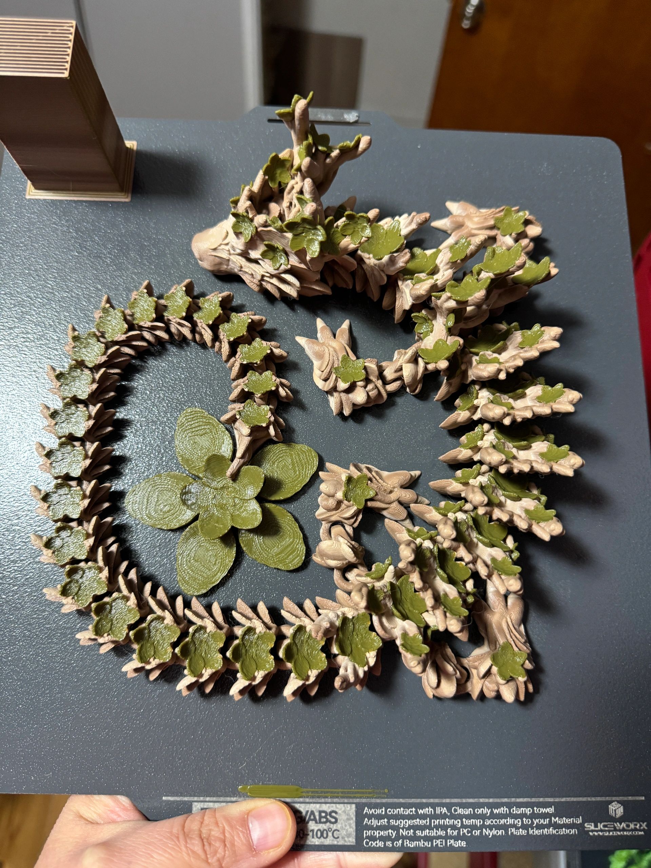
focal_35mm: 24
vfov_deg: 71.6
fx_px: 602
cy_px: 434
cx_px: 326
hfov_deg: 56.8
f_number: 1.78
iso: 400
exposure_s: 1/60
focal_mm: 6.76
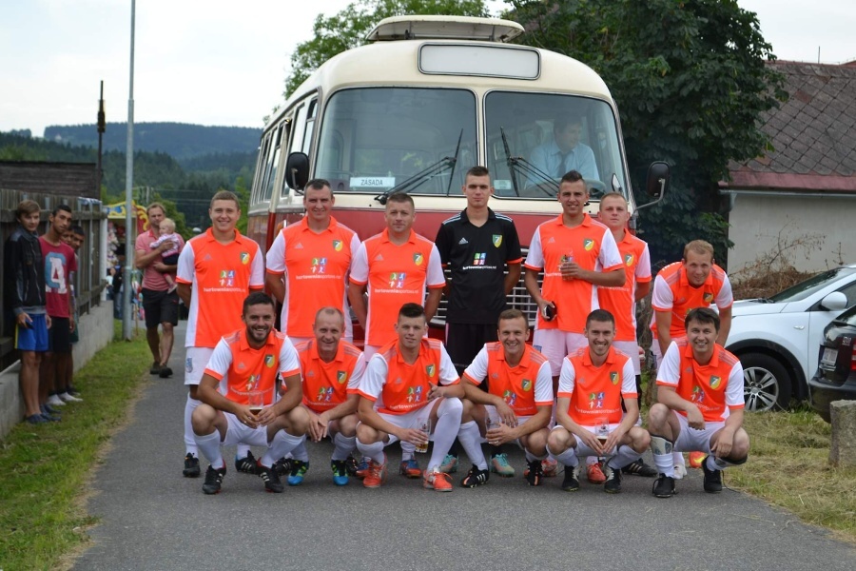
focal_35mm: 75
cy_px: 286
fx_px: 1783
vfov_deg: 18.2
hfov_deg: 27.0
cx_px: 428
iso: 100
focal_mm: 50
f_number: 6.3
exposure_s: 1/160
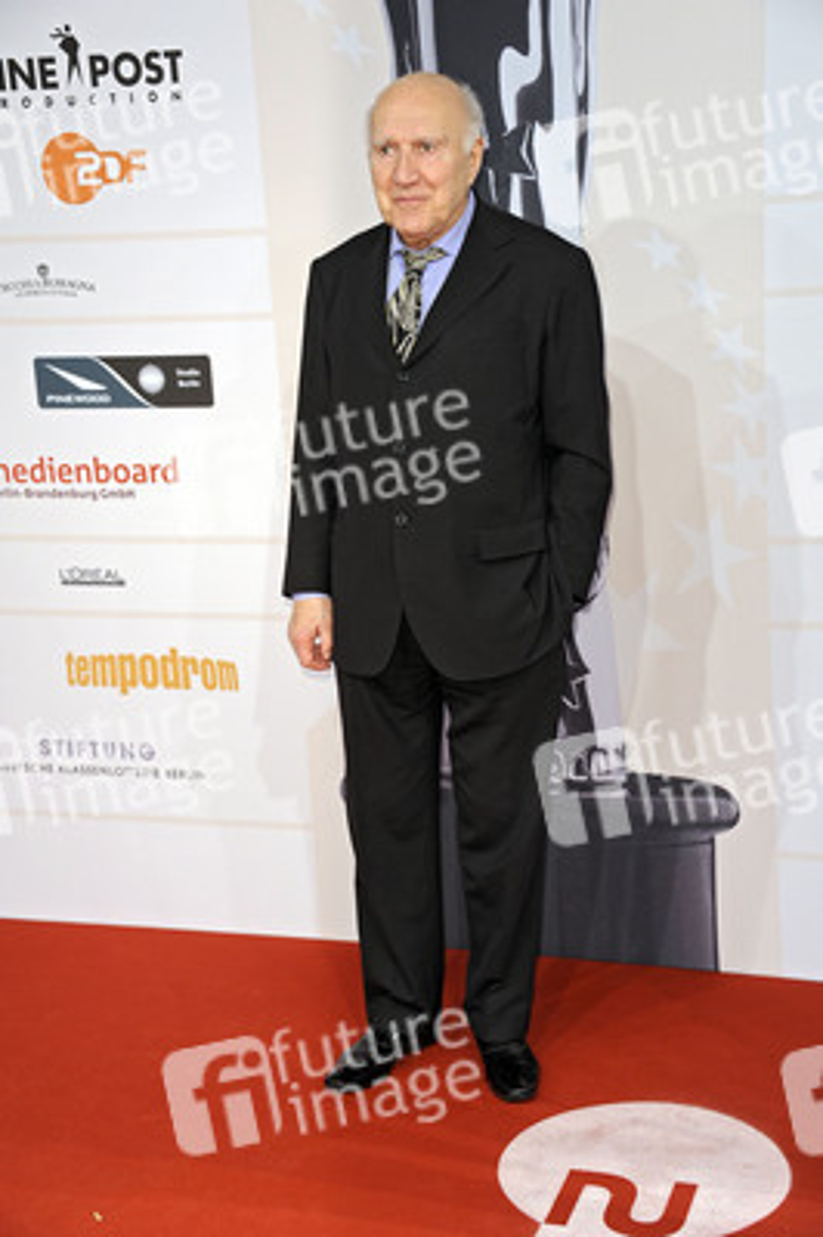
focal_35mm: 62
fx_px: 2130
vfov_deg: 32.4
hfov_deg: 21.9
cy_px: 618
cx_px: 412
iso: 1000
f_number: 5.6
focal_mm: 62
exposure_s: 1/160
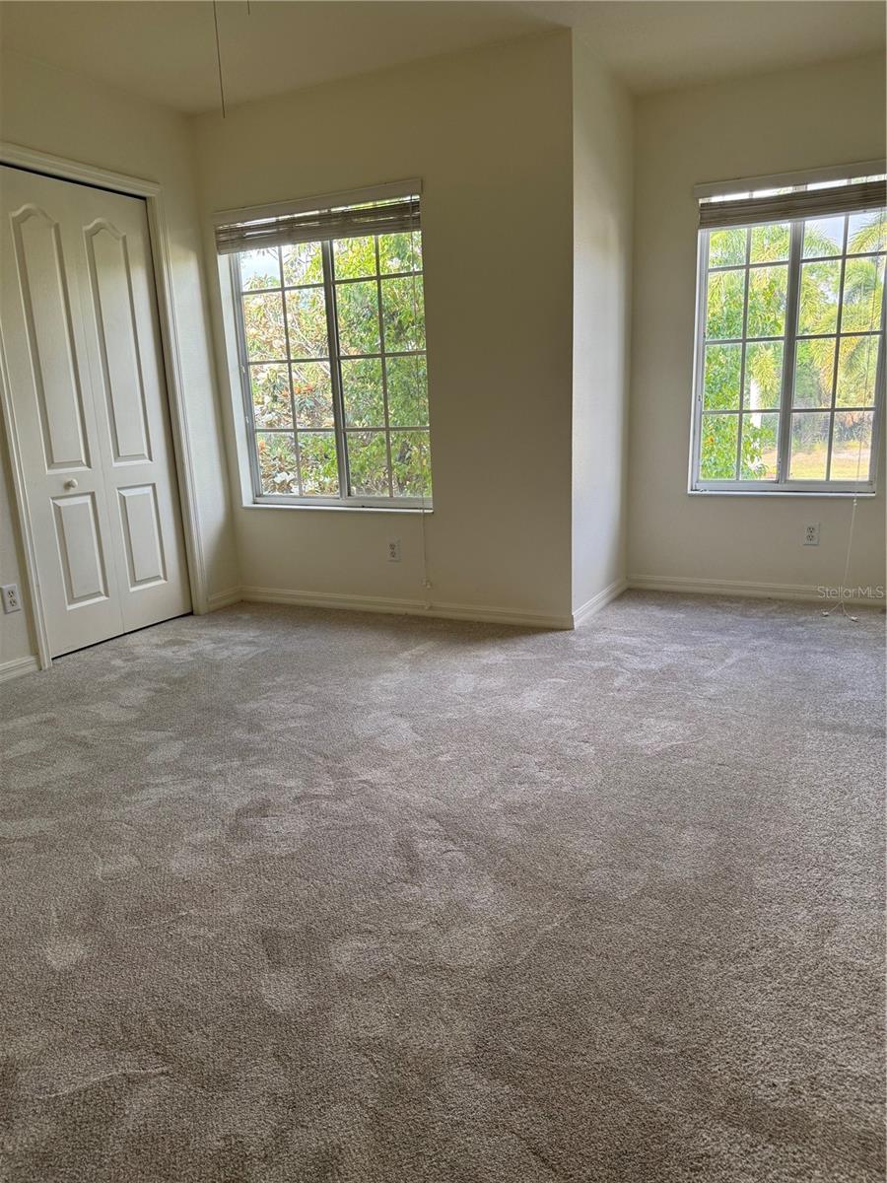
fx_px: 820
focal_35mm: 24
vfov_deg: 71.6
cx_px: 444
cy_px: 592
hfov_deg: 56.8
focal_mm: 6.76
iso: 100
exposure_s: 1/142
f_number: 1.78
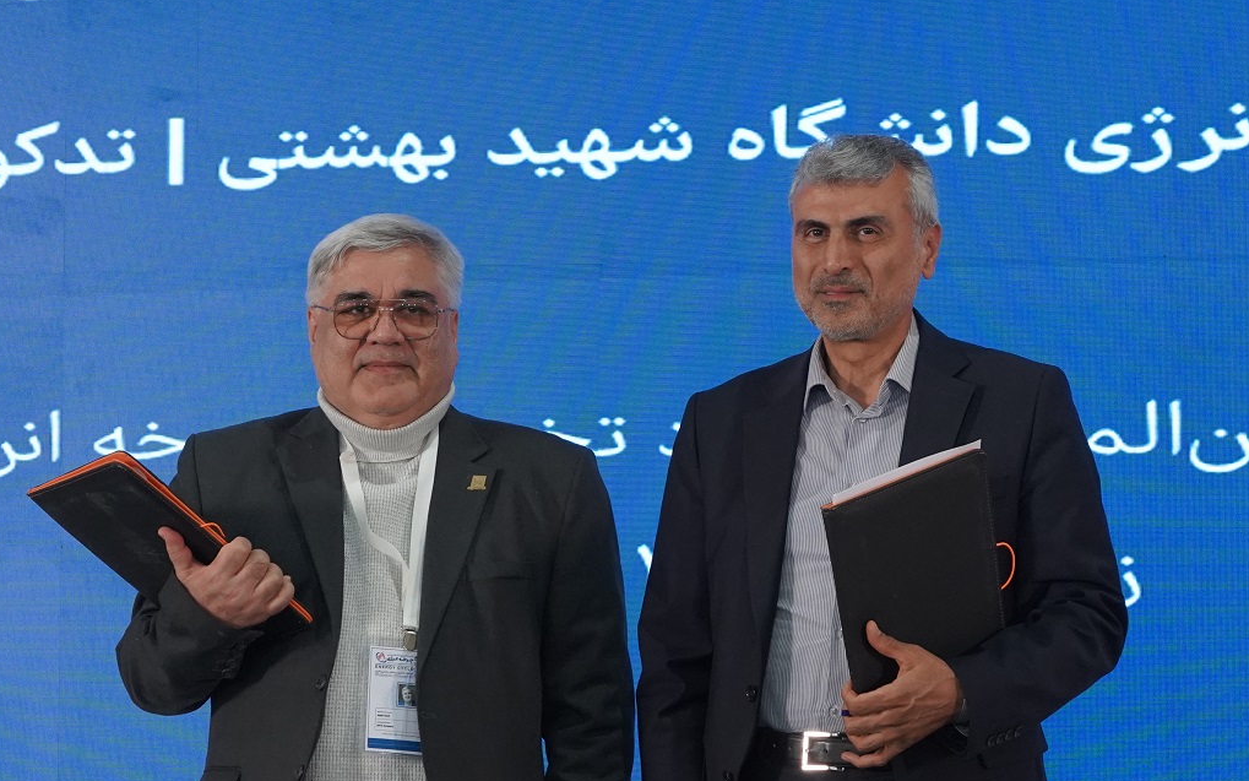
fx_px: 3676
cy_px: 620
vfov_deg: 12.1
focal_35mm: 108
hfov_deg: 19.3
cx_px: 658
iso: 3200
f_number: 5.6
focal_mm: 60
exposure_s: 1/160
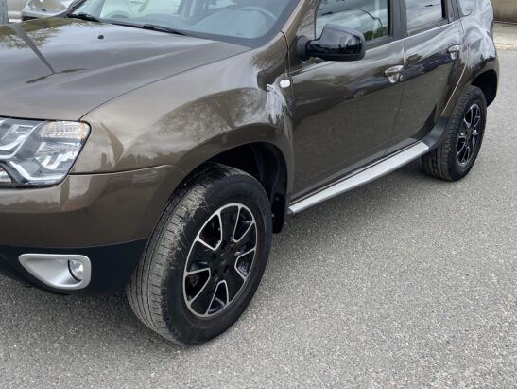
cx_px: 175
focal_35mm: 38
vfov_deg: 37.3
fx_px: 568
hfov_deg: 48.2
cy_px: 123
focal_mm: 4.25
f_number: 1.8
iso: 32
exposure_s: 1/1377
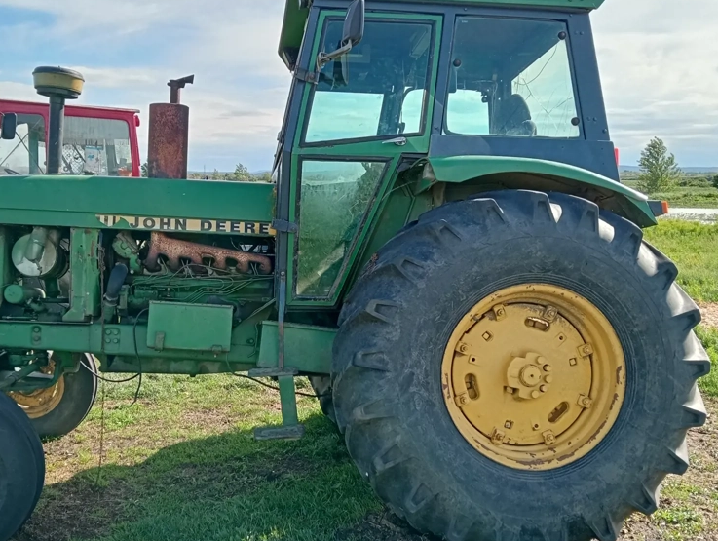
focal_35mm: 38
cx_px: 296
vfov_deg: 37.7
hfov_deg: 48.7
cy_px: 313
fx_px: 789
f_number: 1.8
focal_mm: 3.98
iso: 100
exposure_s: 1/568
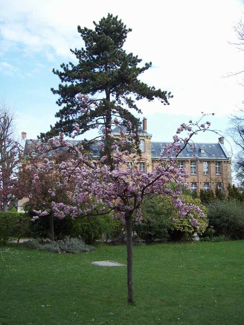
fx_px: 348
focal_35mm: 37
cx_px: 125
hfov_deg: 38.7
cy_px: 163
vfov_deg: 50.1
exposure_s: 1/583
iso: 80
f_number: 2.7
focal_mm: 6
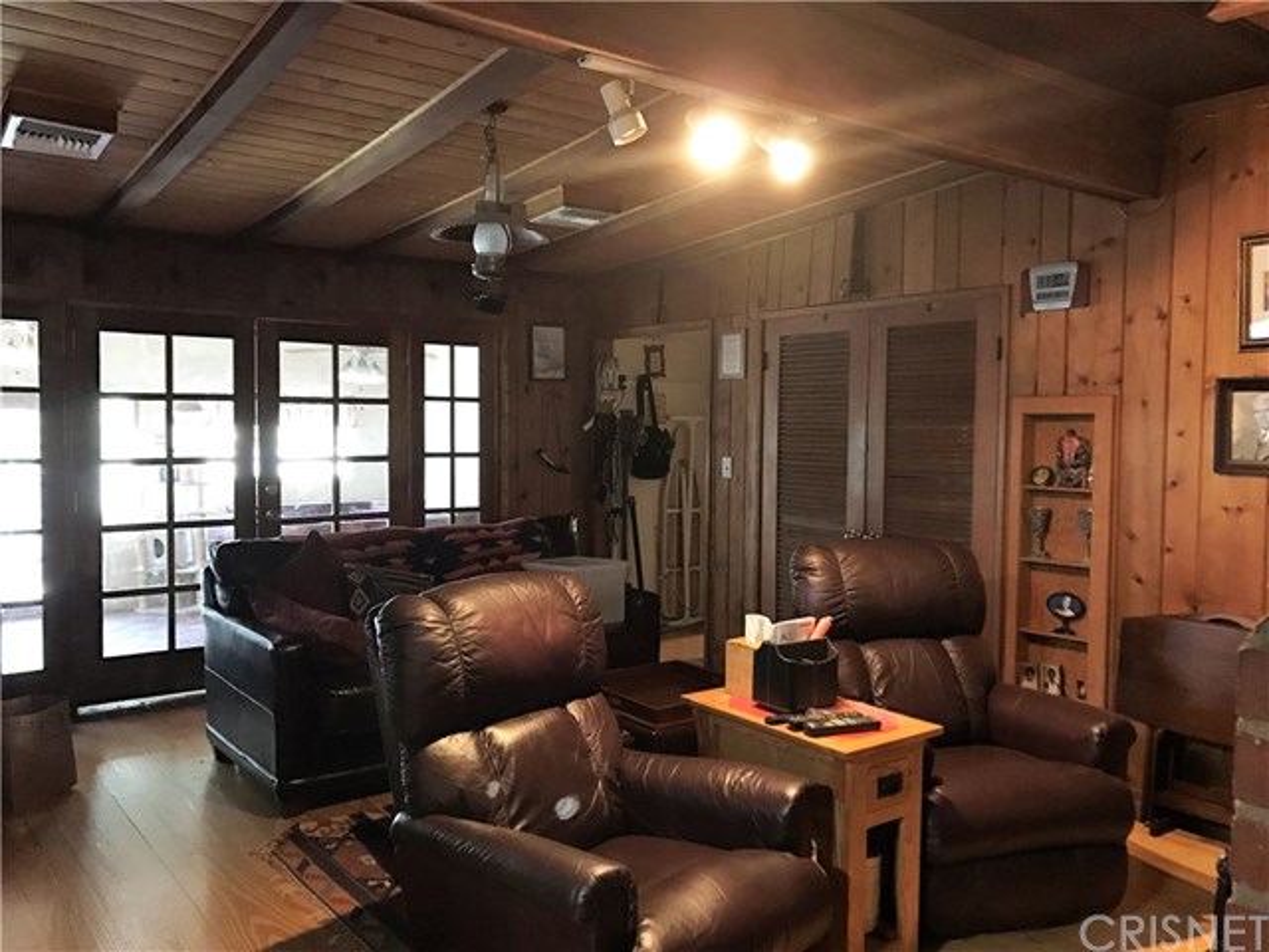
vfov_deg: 49.7
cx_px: 634
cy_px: 476
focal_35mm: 28
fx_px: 1026
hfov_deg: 63.4
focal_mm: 3.99
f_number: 1.8
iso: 100
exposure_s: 1/6
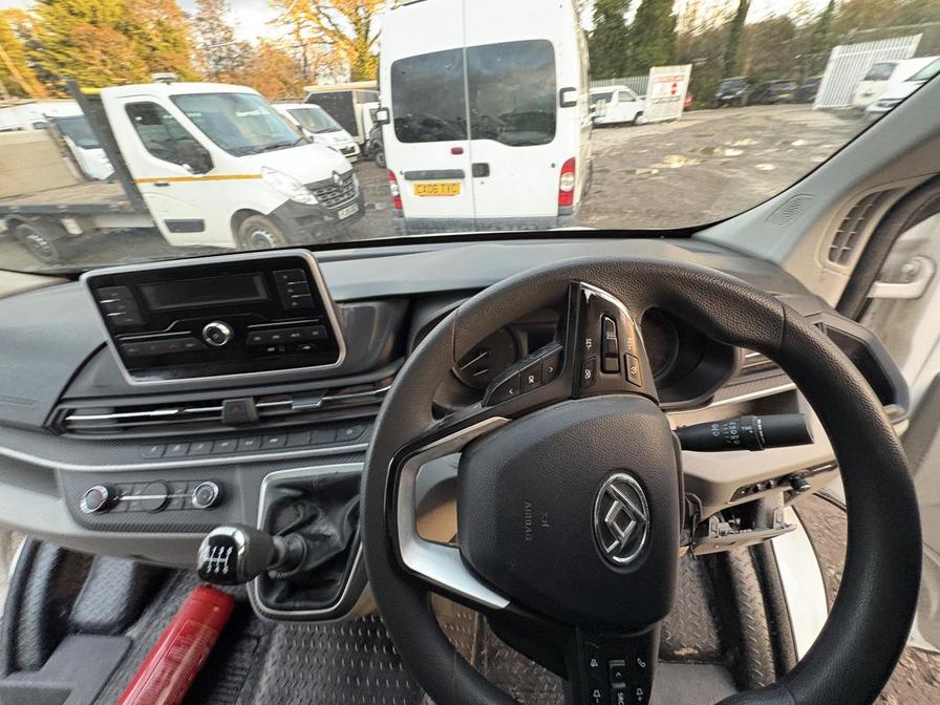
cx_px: 470
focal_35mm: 14
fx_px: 380
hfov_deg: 102.1
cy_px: 352
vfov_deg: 85.7
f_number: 2.2
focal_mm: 2.22
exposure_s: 1/60
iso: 500
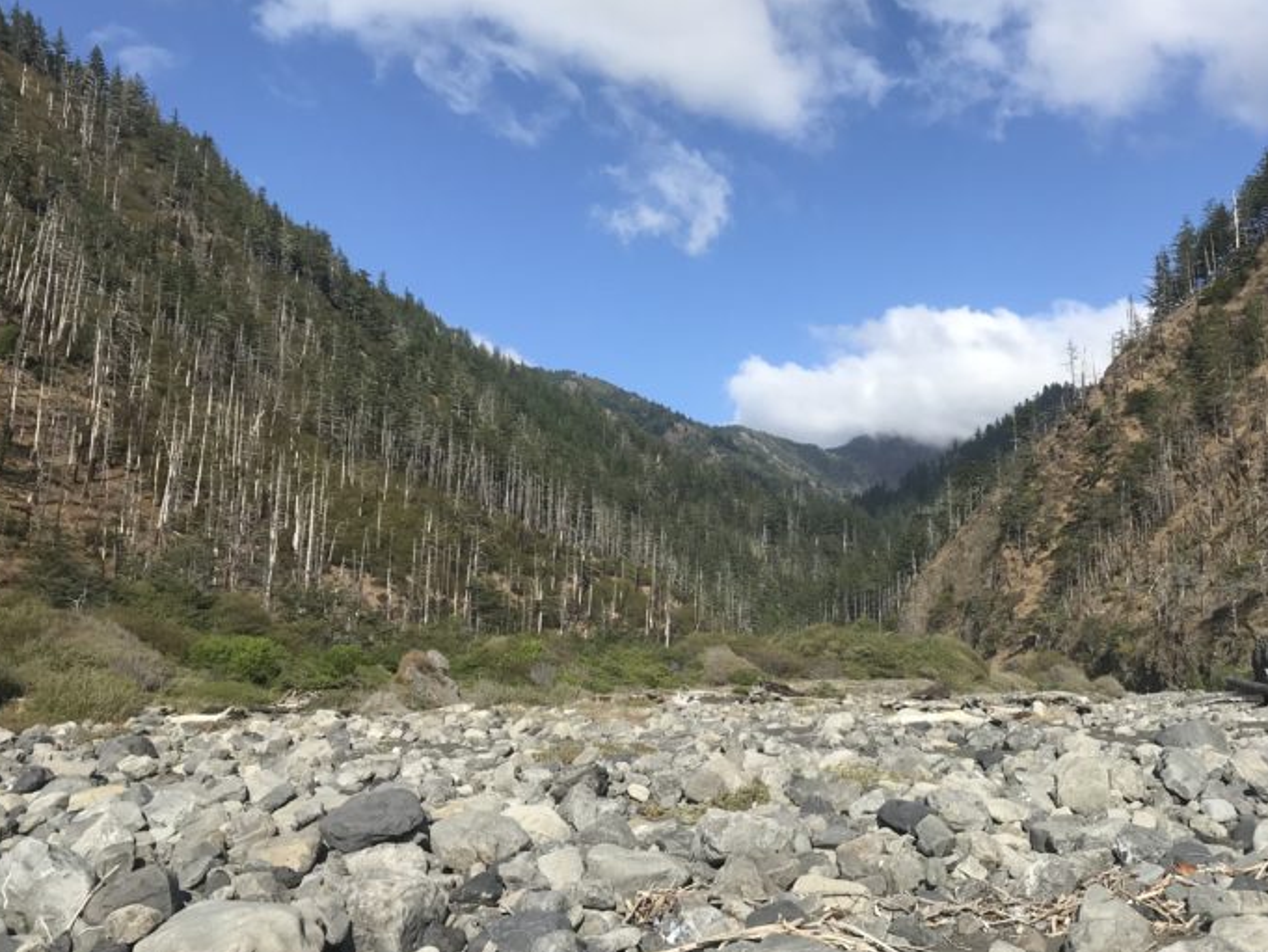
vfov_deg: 38.7
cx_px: 782
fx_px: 1356
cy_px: 476
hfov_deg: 49.7
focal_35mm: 37
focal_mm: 3.99
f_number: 1.8
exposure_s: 1/2519
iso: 20
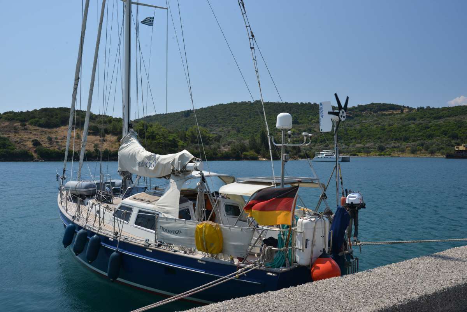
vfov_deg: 42.4
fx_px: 402
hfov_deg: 60.3
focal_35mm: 31
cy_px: 156
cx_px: 234
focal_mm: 31
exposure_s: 1/320
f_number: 13
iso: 640
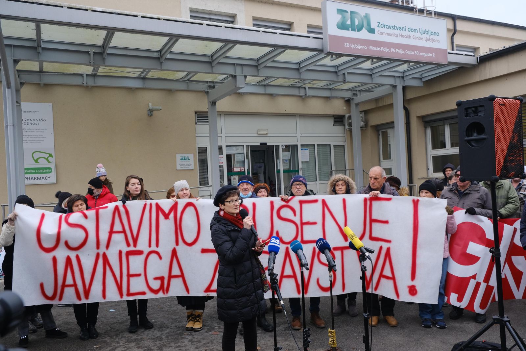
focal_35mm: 28
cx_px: 263
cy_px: 176
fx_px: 409
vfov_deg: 46.4
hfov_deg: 65.5
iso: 800
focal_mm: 18.8
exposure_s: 1/220
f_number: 5.6
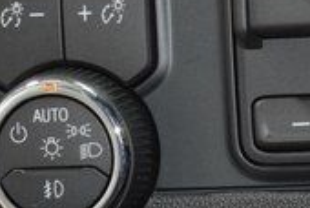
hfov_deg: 5.2
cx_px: 51
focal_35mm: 395
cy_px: 43
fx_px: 3407
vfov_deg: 3.5
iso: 2500
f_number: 4.5
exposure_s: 1/40
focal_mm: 70
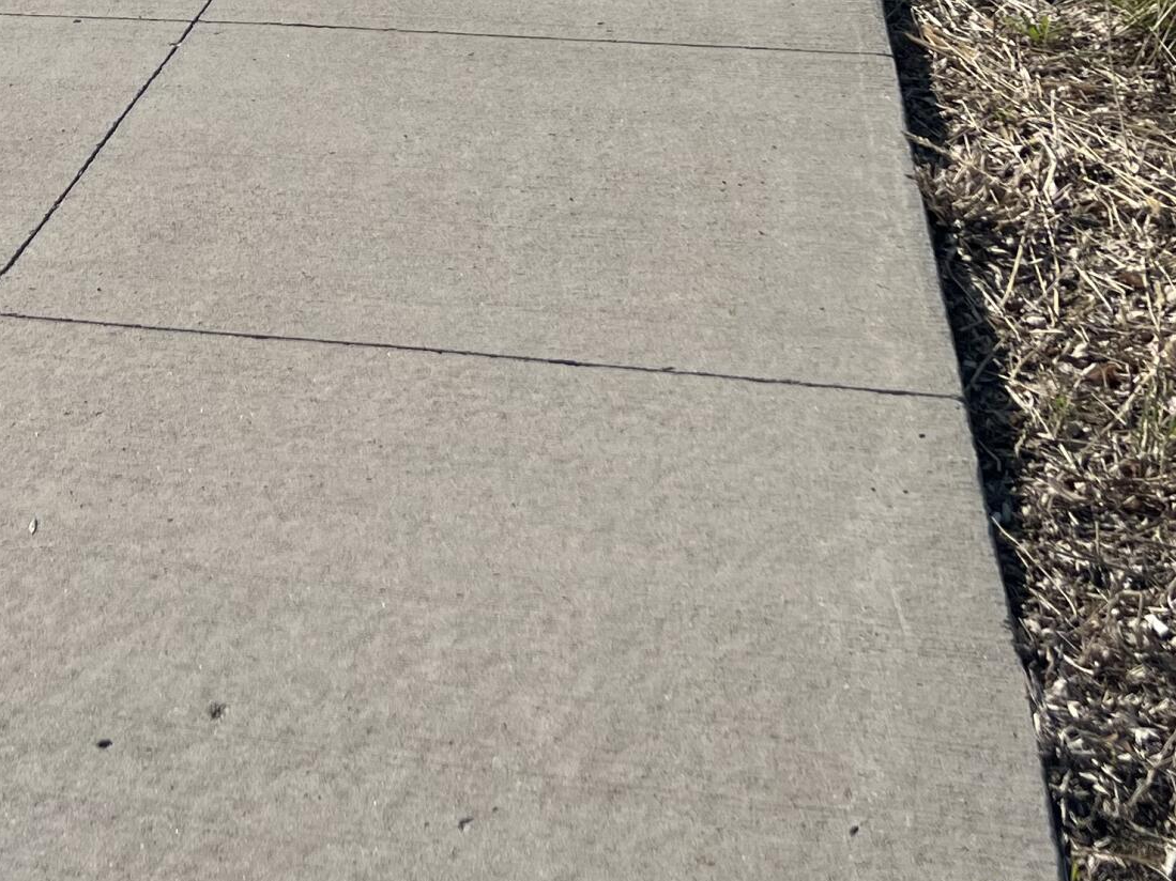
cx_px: 196
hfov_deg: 26.8
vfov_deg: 19.1
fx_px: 2412
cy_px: -287
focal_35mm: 71
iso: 50
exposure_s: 1/8000
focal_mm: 5.7
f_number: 1.5
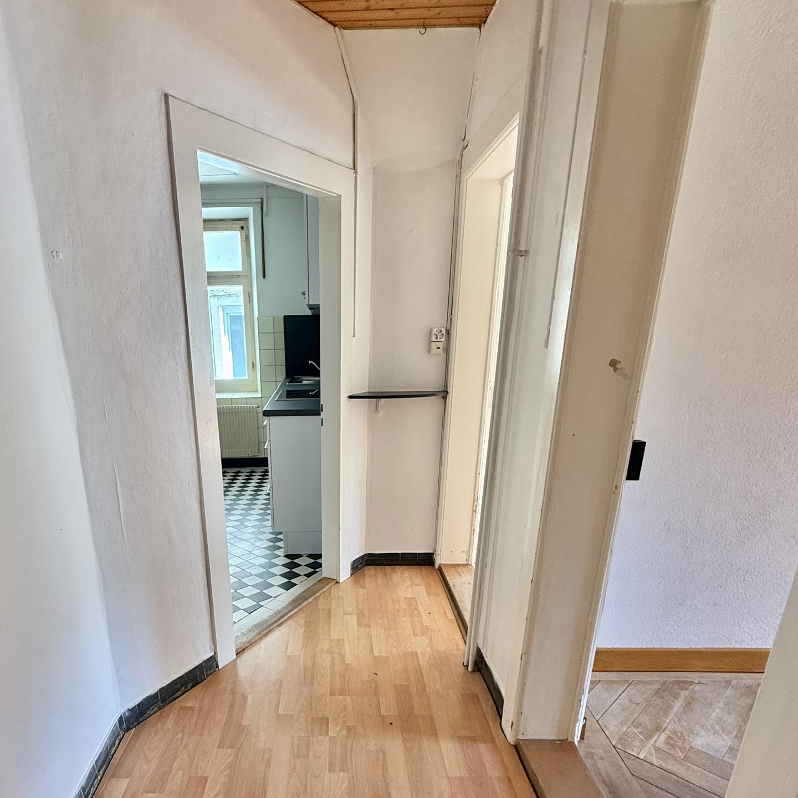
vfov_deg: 67.3
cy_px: 546
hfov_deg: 68.8
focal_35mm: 22
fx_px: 574
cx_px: 312
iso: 160
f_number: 2.2
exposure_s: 1/99
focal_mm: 2.22
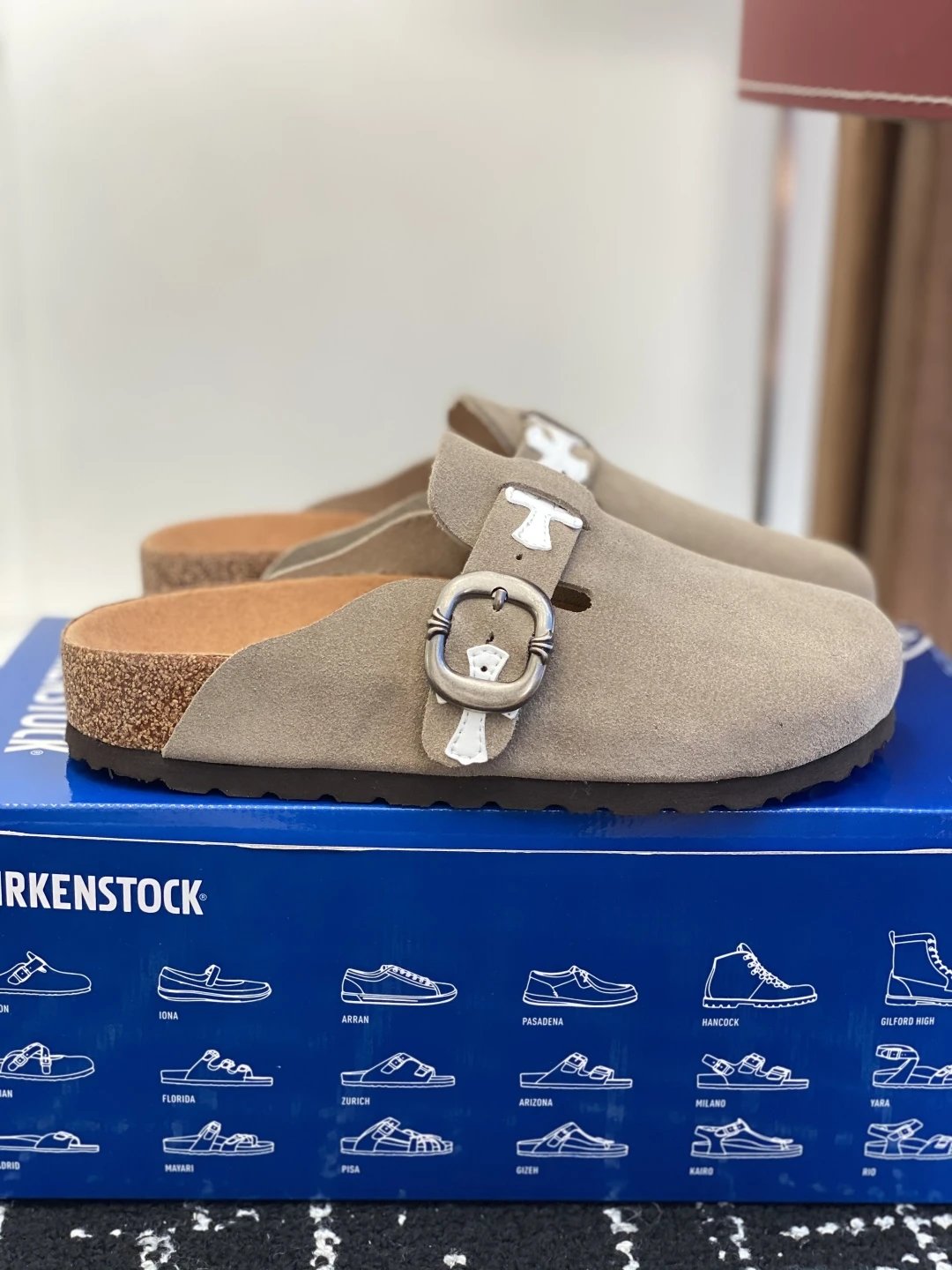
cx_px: 476
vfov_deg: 36.8
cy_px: 635
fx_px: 1907
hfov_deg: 28.0
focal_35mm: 52
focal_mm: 6
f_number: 2
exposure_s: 1/122
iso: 40
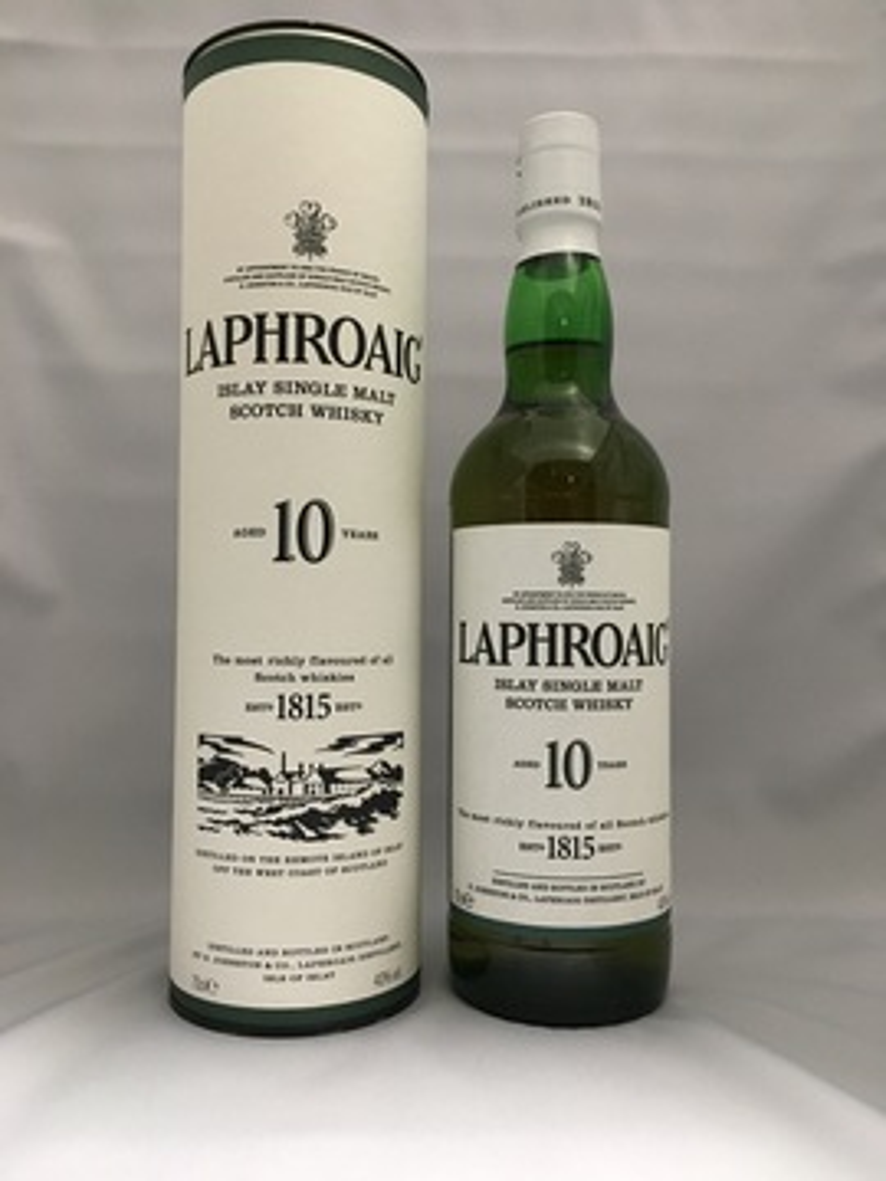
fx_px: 990
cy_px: 590
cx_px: 443
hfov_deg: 48.2
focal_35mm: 29
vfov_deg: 61.7
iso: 200
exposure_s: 1/17
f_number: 2.2
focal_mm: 4.15
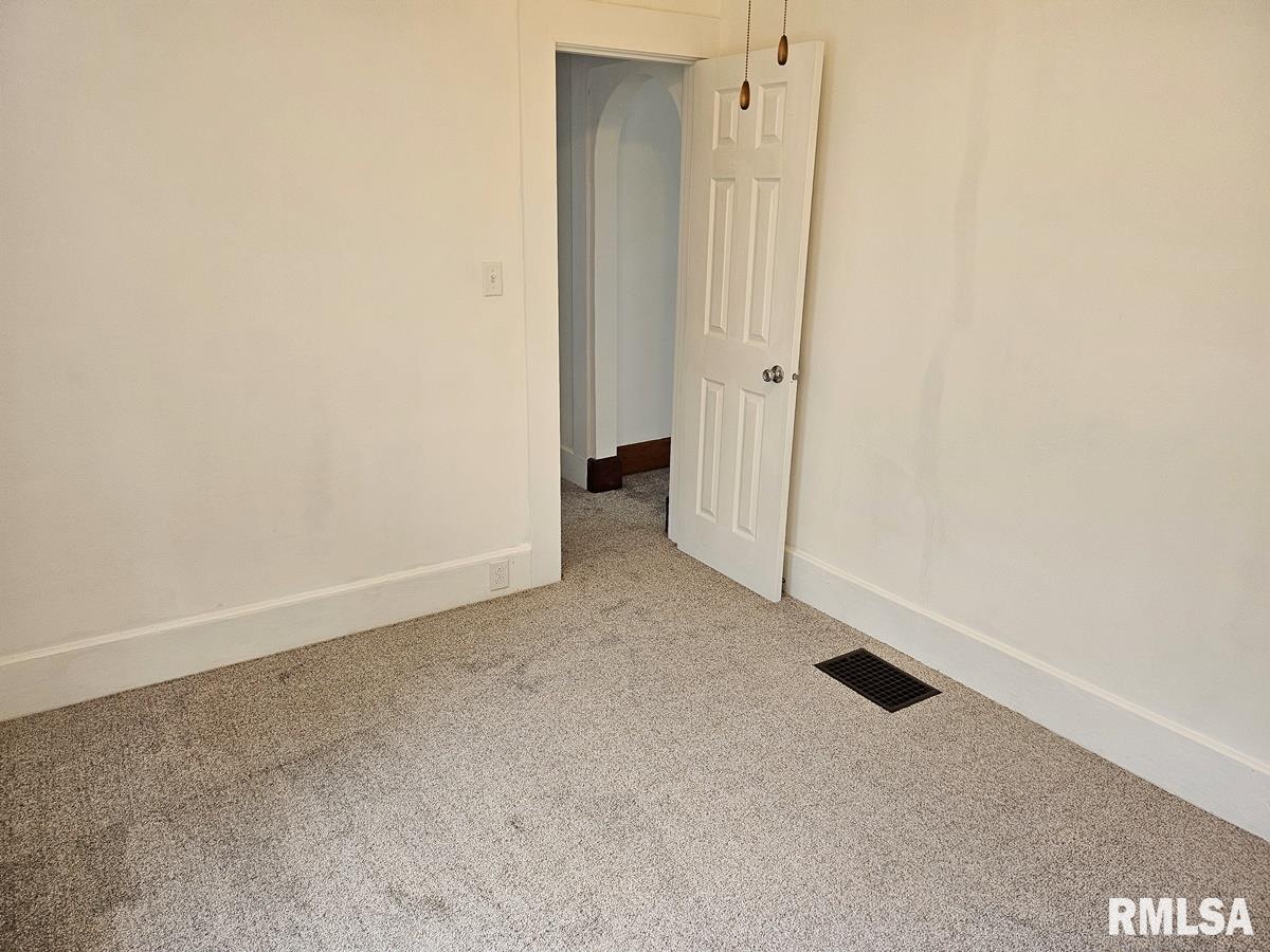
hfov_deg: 71.6
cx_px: 635
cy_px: 476
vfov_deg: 56.8
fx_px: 881
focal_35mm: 24
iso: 100
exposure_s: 1/120
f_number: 1.8
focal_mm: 5
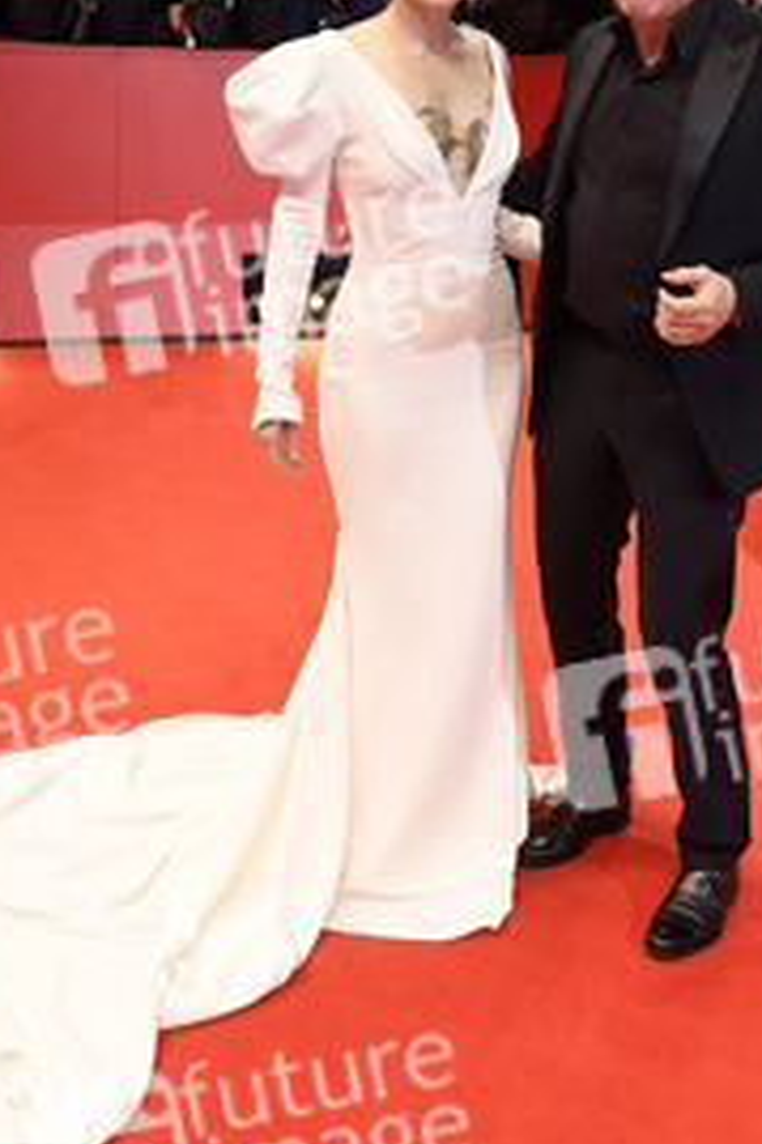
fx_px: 1558
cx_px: 375
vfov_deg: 40.3
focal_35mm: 49
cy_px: 498
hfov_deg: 27.5
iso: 1250
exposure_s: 1/125
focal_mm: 22
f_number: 5.6
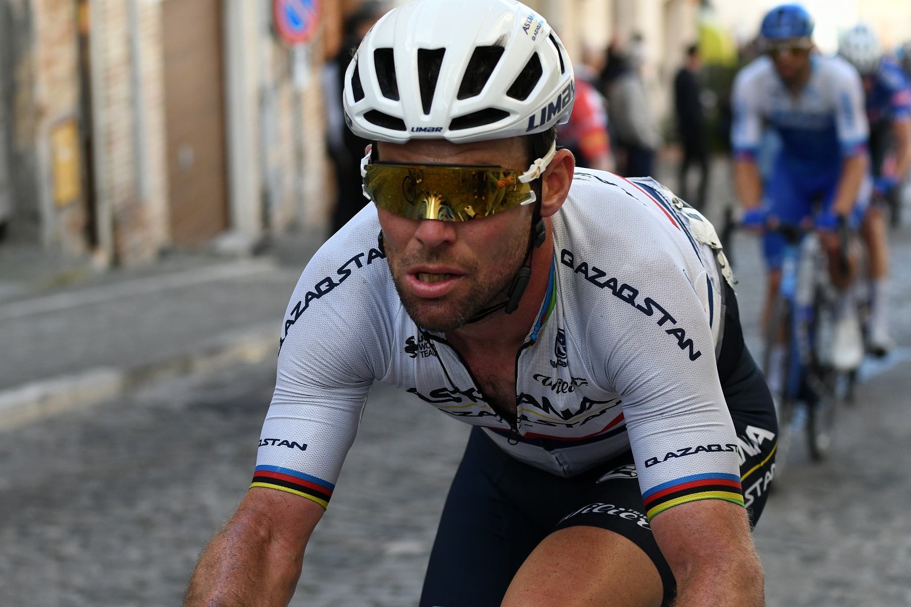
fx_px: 2657
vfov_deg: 13.0
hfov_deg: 19.5
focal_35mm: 105
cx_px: 456
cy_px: 304
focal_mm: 70
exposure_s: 1/1250
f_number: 4
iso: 1000
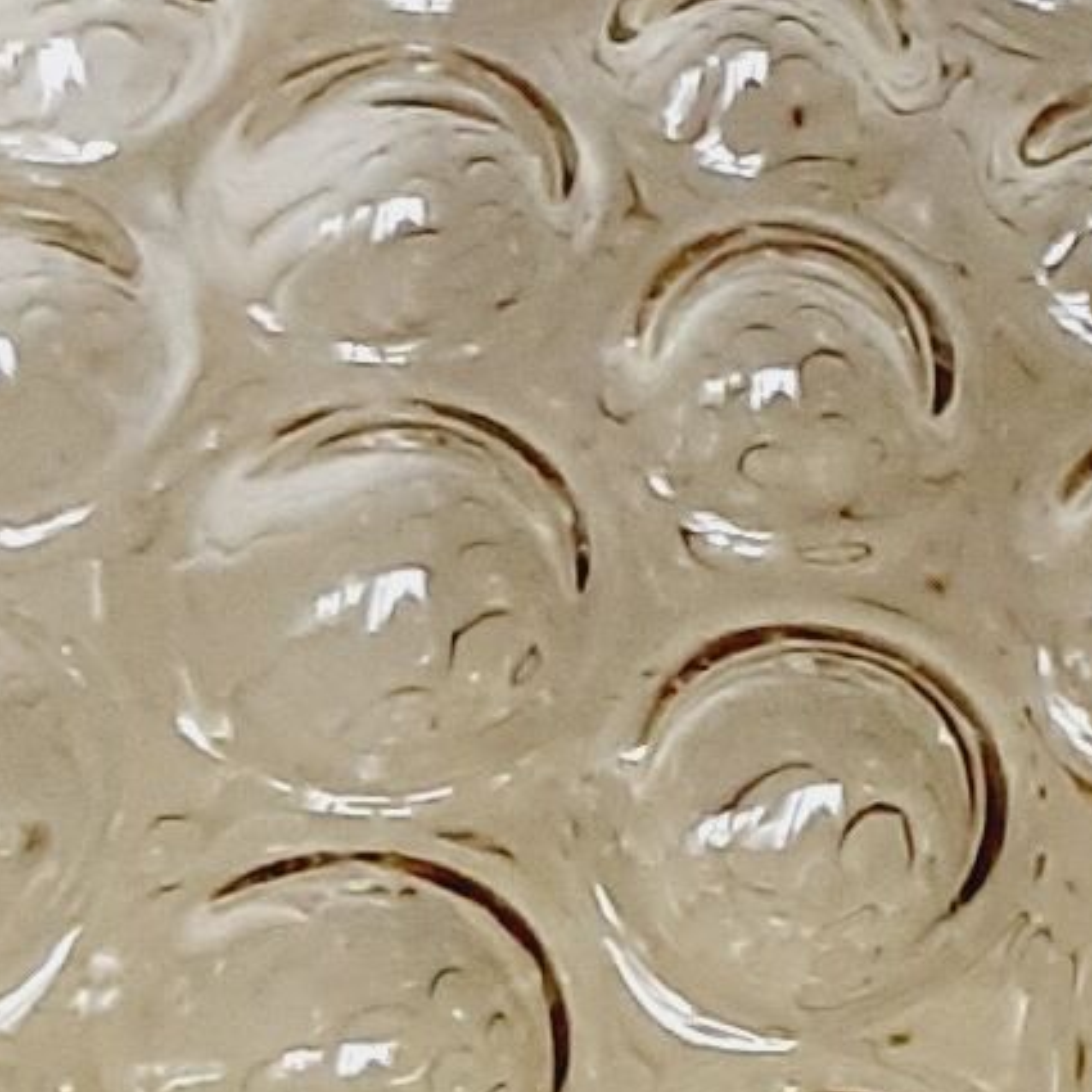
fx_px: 8280
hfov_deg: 7.5
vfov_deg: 7.5
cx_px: 586
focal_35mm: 232
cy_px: 1313
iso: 200
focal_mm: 3.6
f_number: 1.9
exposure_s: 1/50
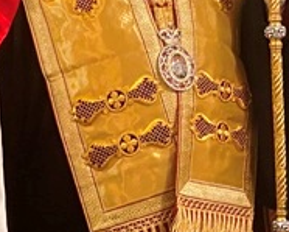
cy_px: 75
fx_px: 933
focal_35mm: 109
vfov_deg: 14.1
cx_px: 166
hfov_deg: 17.6
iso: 400
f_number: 1.8
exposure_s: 1/33
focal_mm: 4.25
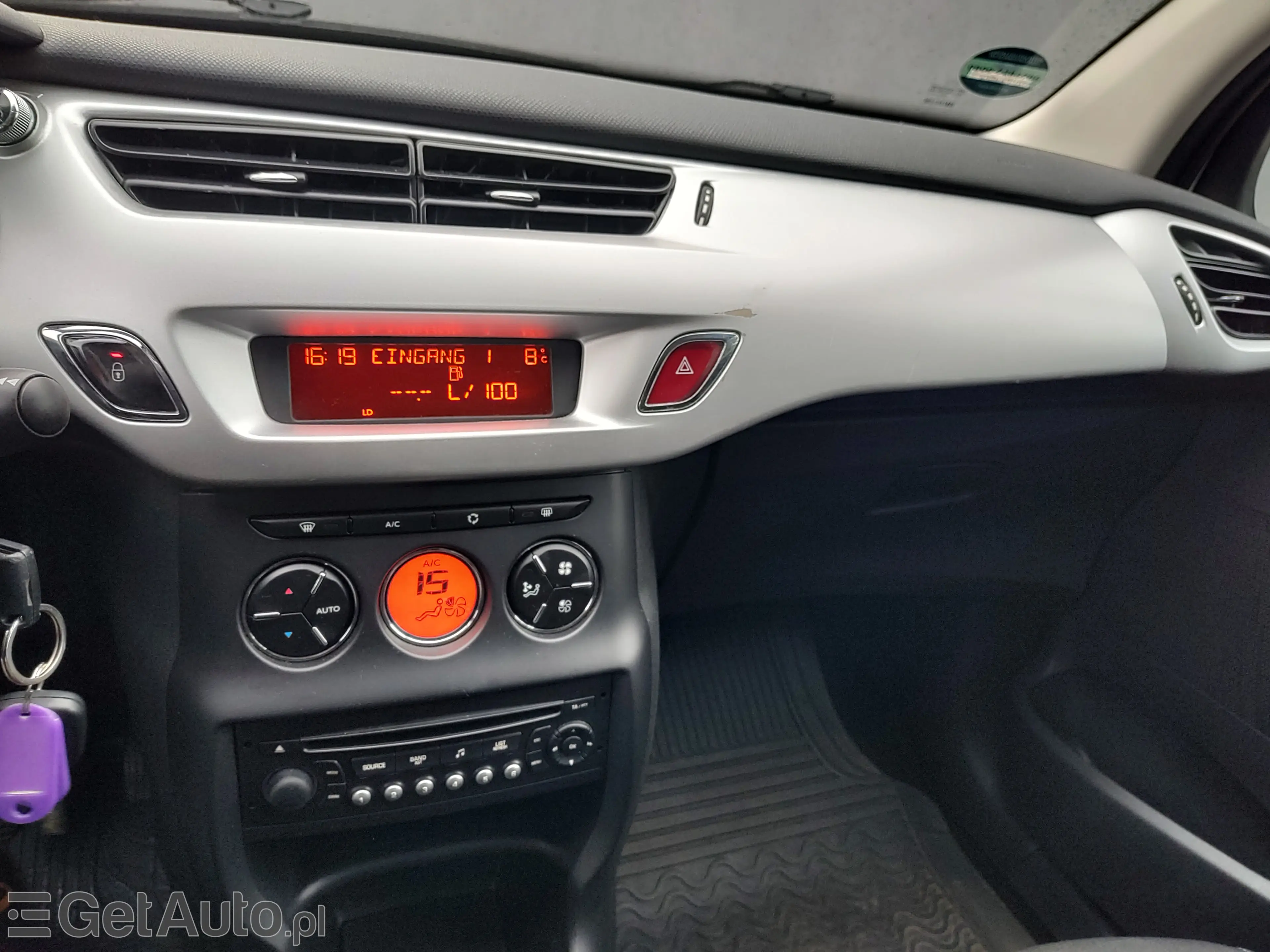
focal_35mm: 23
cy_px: 476
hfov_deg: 73.9
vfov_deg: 58.9
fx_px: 844
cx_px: 635
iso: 233
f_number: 1.8
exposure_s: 1/50
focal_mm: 5.56
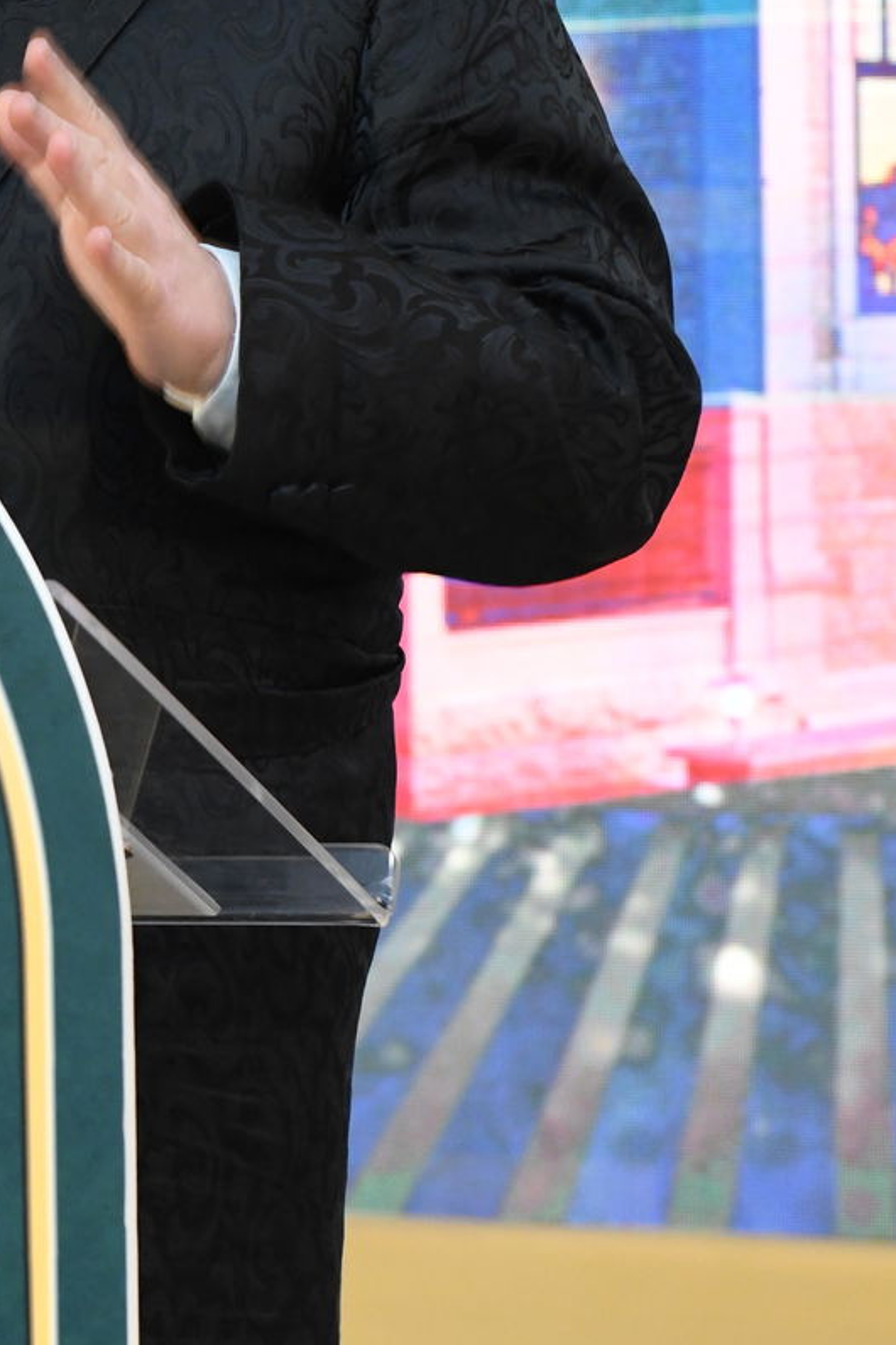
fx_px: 6906
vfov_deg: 11.0
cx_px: -71
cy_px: 52
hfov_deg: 7.4
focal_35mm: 185
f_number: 5
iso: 2500
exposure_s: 1/200
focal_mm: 70
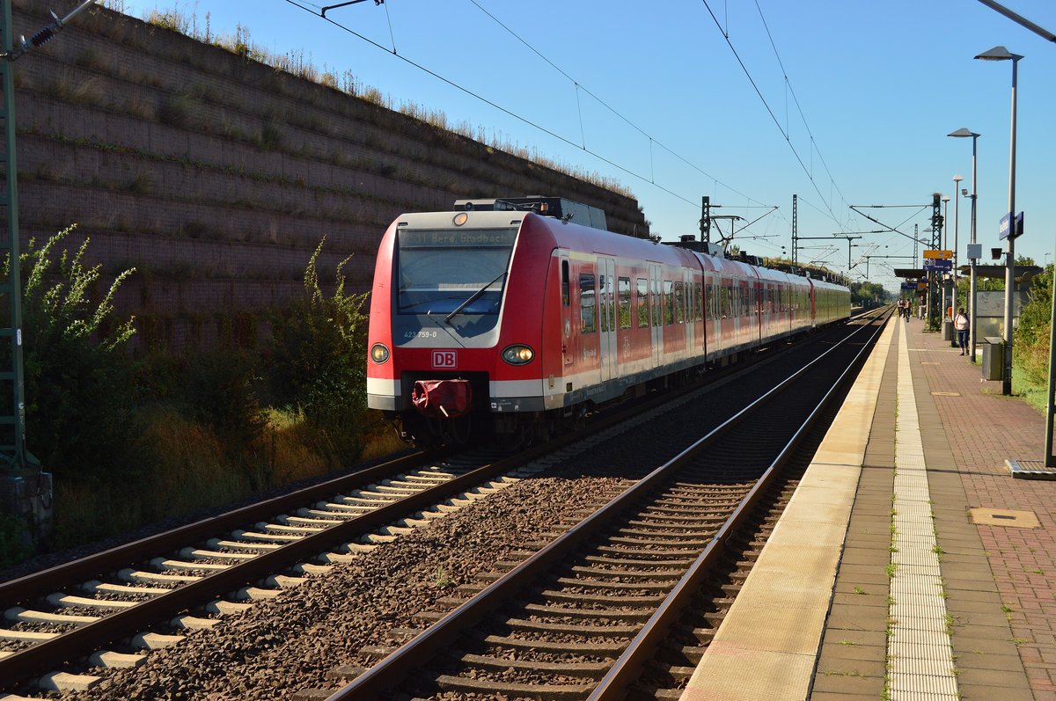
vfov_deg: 28.0
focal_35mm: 48
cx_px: 528
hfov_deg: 41.2
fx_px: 1406
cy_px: 350
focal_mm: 32
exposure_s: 1/640
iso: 200
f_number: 8
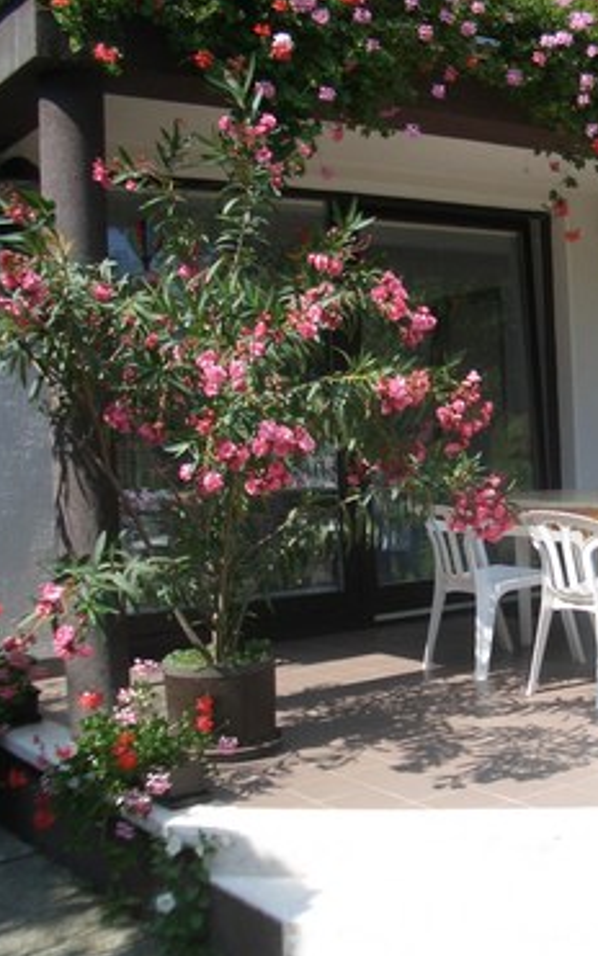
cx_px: 534
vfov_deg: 40.3
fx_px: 1303
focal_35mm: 50
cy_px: 478
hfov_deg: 25.1
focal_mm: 5.8
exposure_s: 1/800
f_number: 2.6
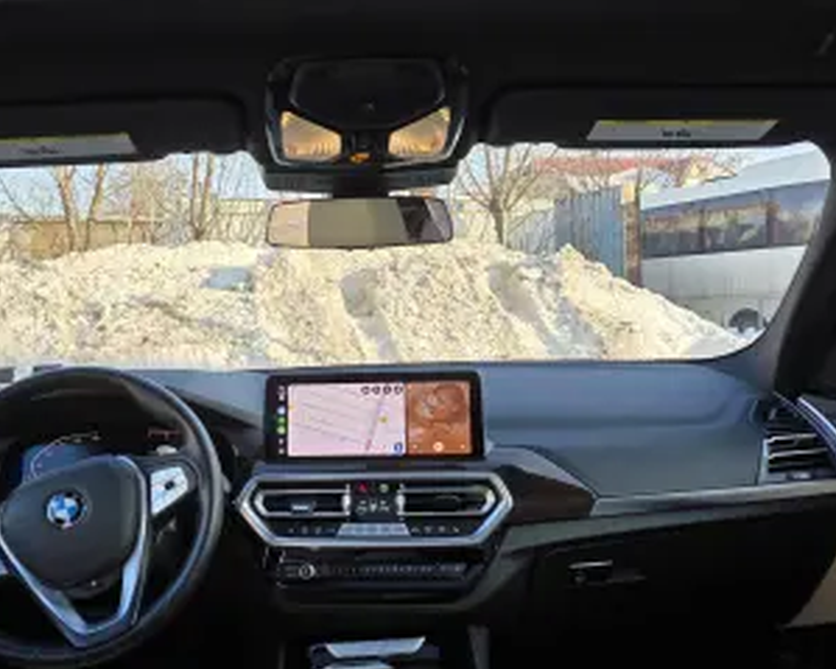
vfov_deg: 53.2
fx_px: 668
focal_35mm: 27
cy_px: 330
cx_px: 389
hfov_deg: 64.0
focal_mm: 6.3
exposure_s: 1/244
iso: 20
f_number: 1.7
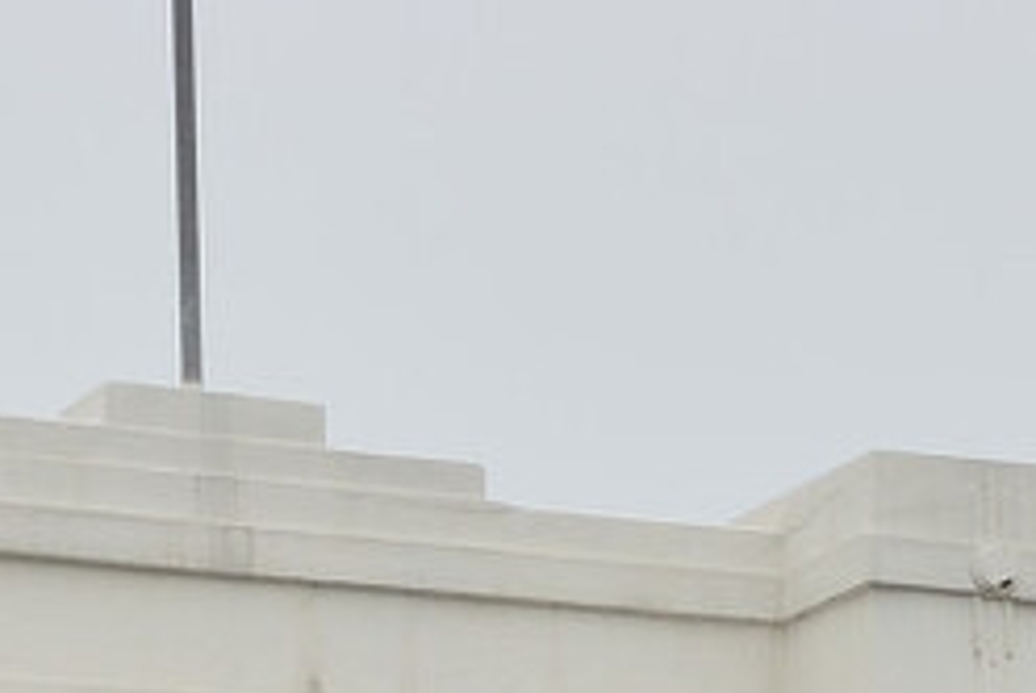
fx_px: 6684
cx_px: 0
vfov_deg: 5.7
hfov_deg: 8.8
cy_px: 1643
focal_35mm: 232
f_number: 5.6
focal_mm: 32
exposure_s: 1/250
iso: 200
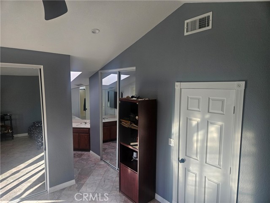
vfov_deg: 58.9
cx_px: 135
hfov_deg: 73.9
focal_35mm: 23
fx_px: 179
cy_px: 102
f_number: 1.8
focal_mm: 5.4
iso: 80
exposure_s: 1/207
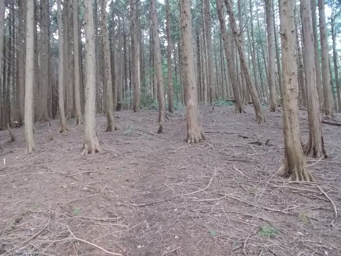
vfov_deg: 53.1
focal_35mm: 26
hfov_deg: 67.3
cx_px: 170
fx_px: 256
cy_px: 128
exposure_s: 1/25
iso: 640
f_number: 3.2
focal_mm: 4.6
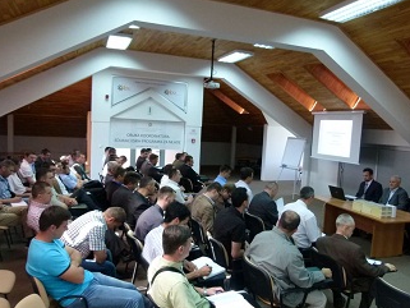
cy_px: 160
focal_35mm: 28
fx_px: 332
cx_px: 217
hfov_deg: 63.4
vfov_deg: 49.8
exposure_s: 1/60
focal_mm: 4.5
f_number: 2.8
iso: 320
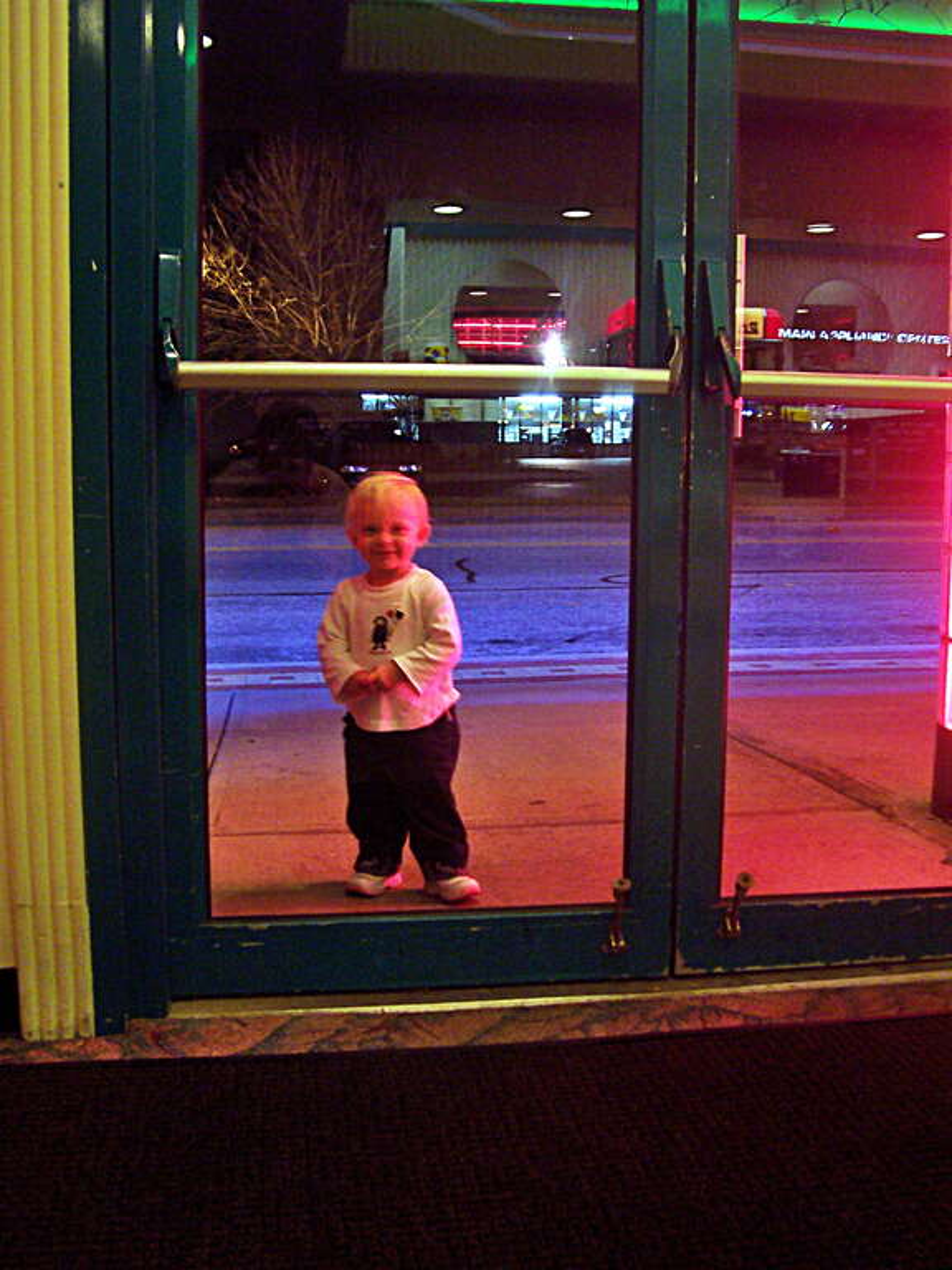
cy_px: 635
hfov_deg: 38.7
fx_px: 1357
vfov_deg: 50.1
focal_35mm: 37
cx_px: 476
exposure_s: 1/8
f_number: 2.8
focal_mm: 5.6
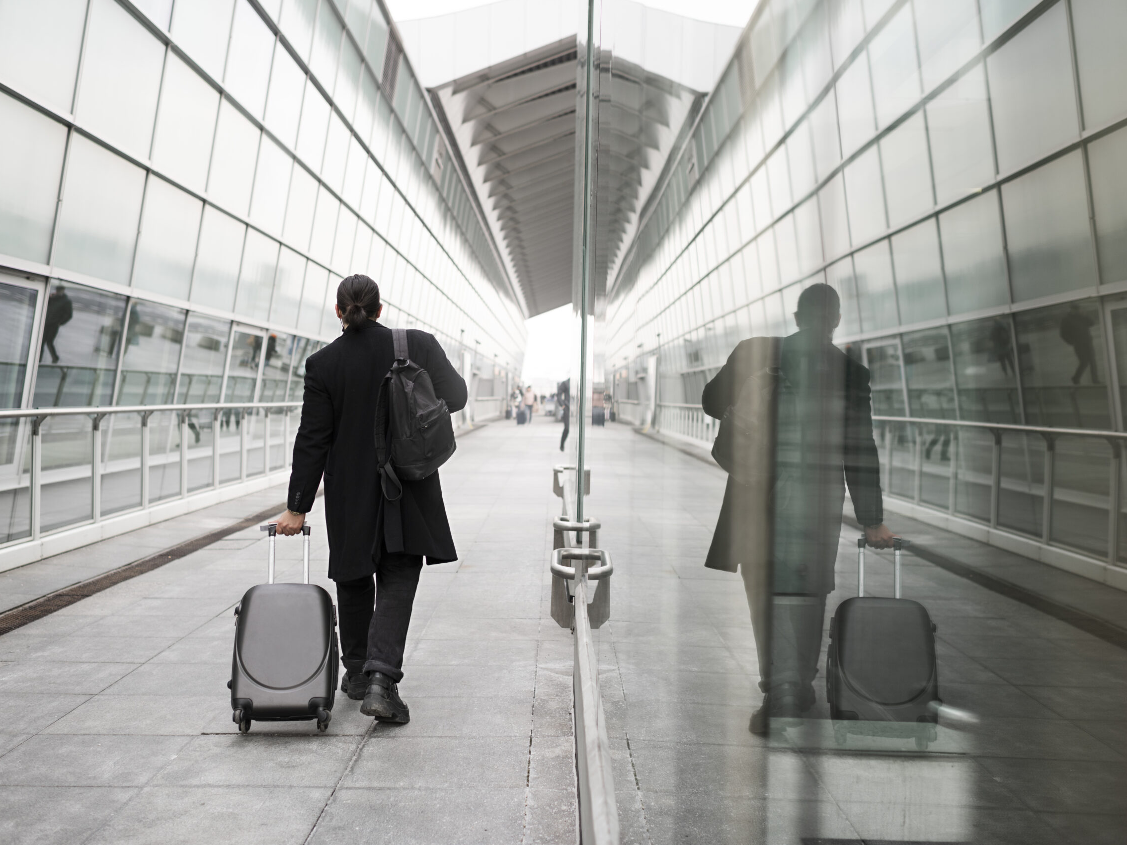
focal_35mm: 38
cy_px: 422
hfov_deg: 48.9
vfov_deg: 37.7
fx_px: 1237
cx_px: 526
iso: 160
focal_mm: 35
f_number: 2.2
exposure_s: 1/320
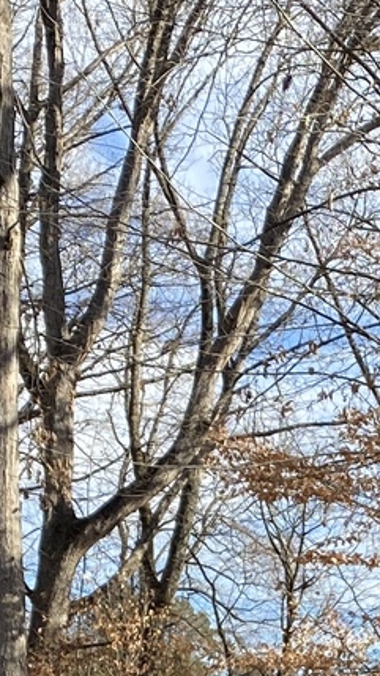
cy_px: 912
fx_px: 2367
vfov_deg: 15.4
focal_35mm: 132
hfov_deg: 8.9
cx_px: 635
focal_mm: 4.25
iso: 32
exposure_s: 1/1170
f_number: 1.8
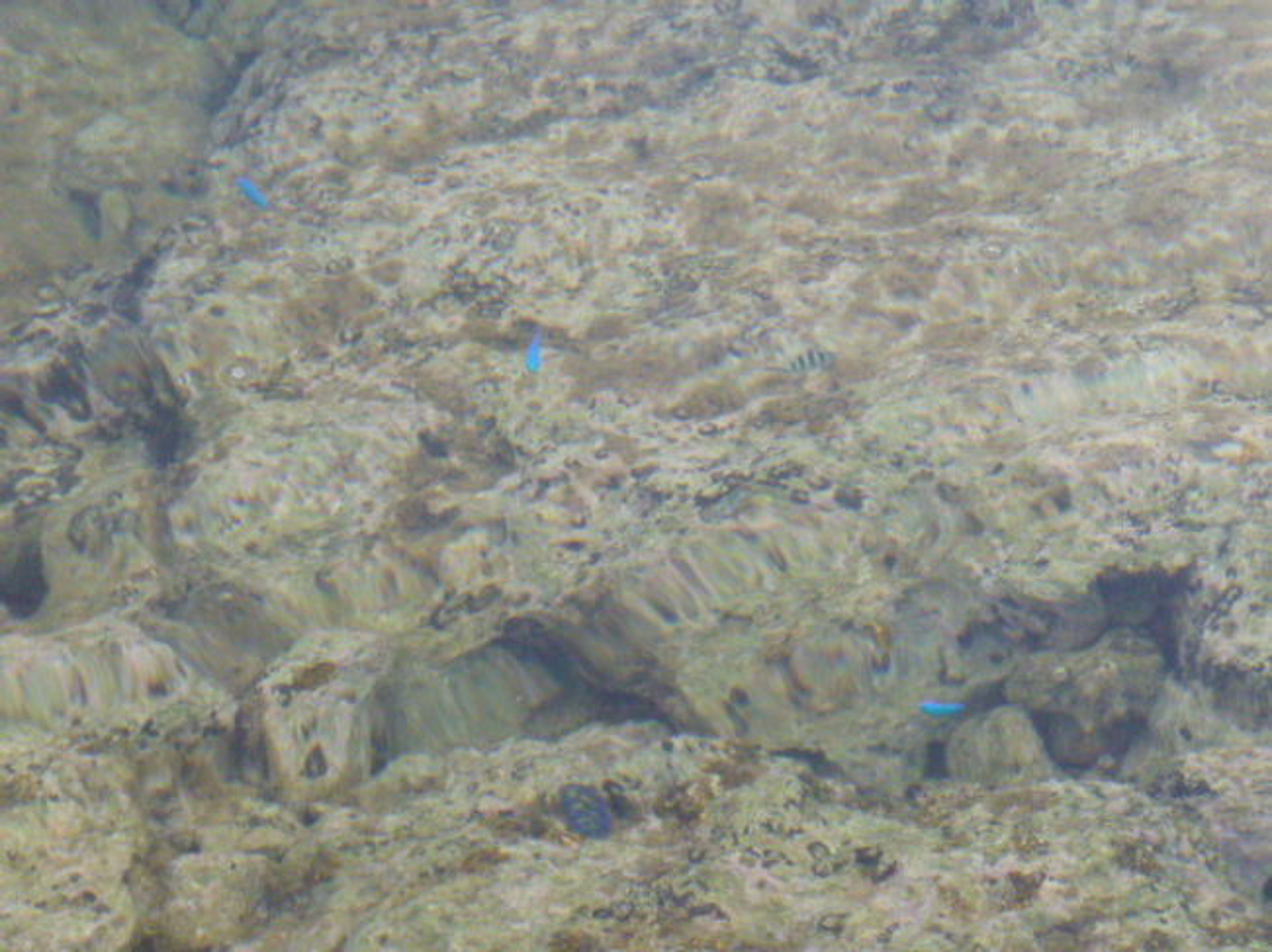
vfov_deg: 10.4
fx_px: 5216
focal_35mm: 142
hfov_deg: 13.9
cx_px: 636
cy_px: 476
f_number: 5.7
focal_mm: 18
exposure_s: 1/100
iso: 400
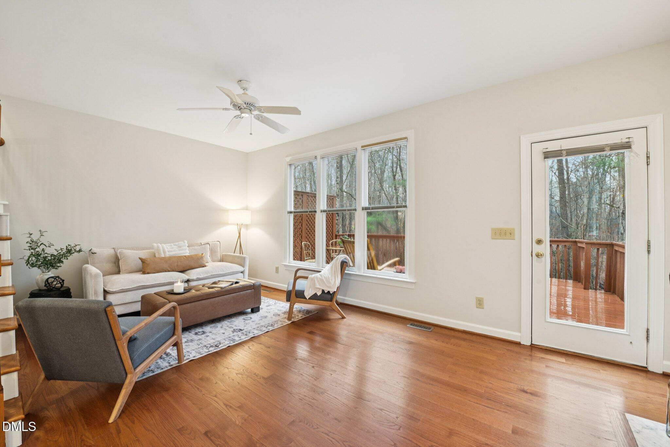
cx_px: 335
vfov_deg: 81.2
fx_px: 261
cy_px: 224
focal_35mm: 14
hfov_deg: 104.3
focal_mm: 14
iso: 200
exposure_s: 1/1.67
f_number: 9
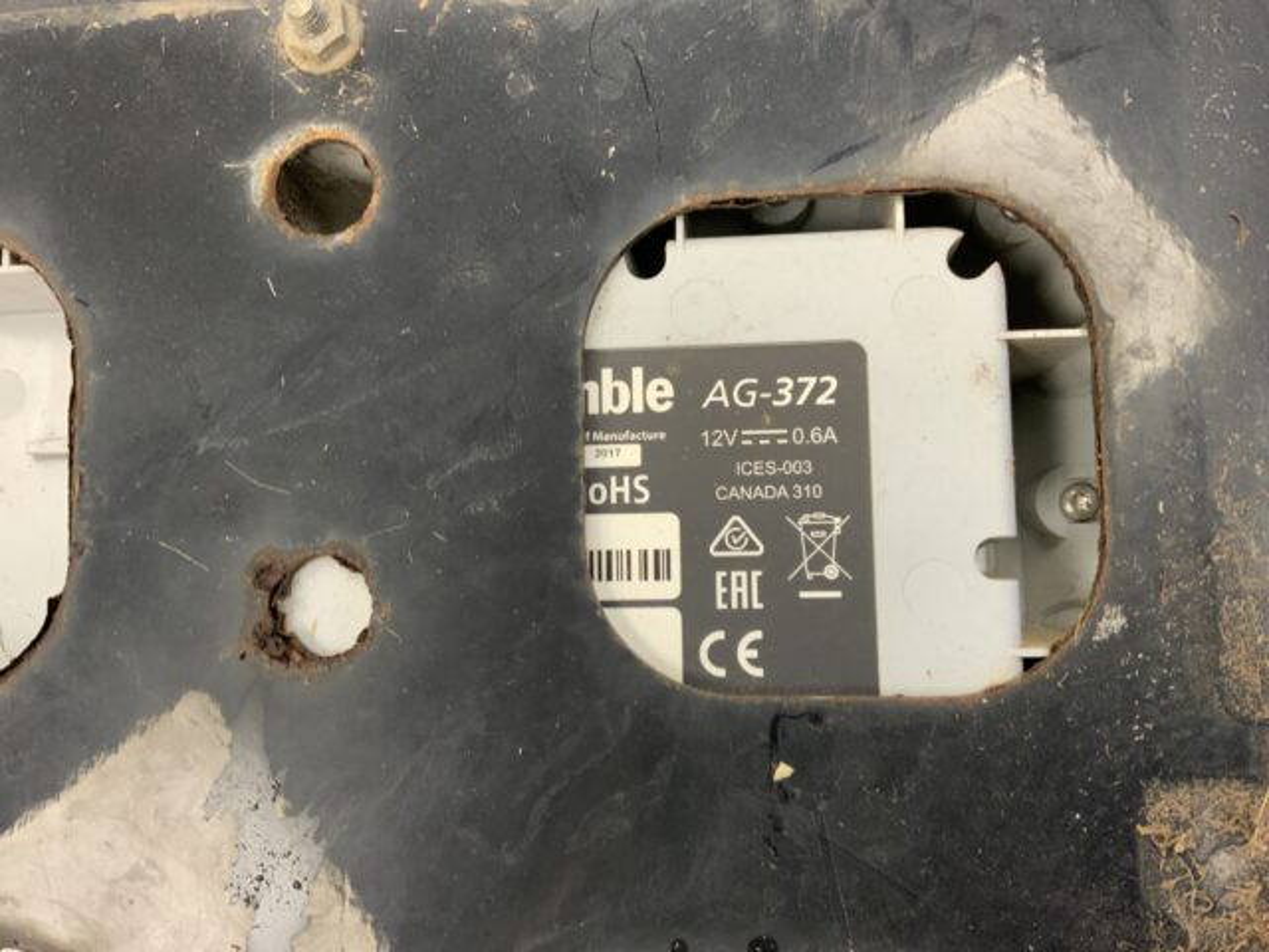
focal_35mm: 29
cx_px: 634
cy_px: 476
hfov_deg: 61.7
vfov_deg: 48.2
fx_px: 1063
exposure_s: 1/50
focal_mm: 3
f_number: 1.8
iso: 64
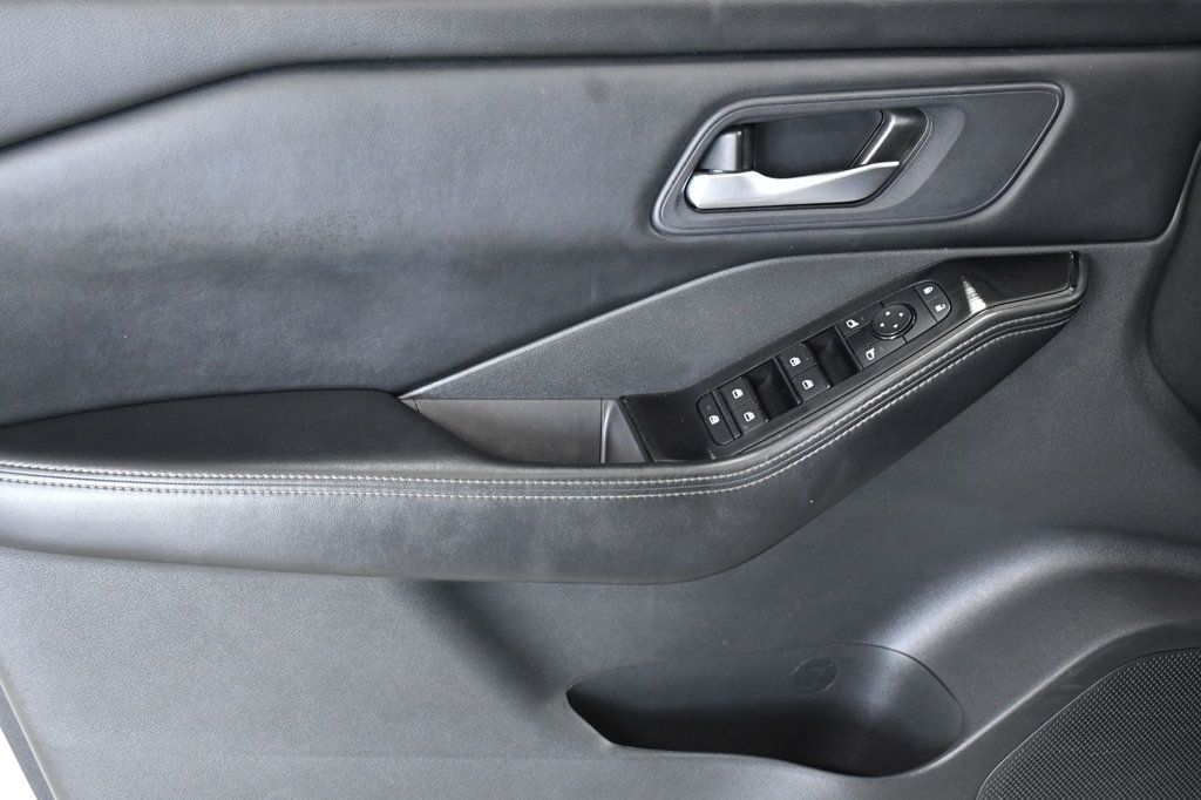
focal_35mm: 60
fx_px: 2001
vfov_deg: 22.6
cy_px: 400
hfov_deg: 33.4
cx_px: 600
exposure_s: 1/100
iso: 2500
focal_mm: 40
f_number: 5
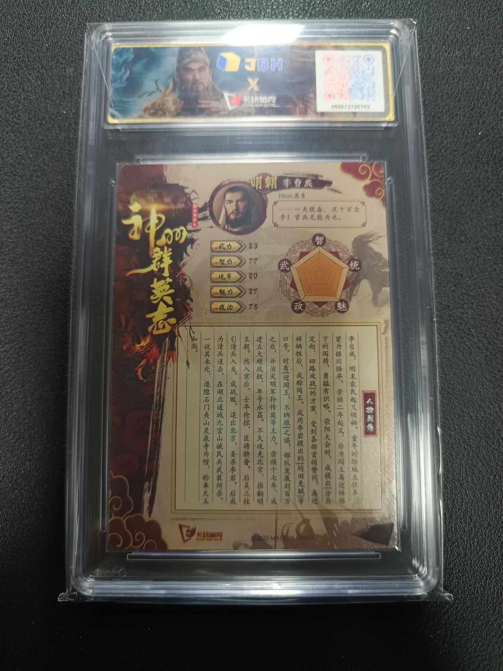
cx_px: 252
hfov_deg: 56.8
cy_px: 336
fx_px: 465
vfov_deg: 71.6
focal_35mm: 24
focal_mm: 5.31
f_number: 1.7
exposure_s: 1/50
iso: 1015
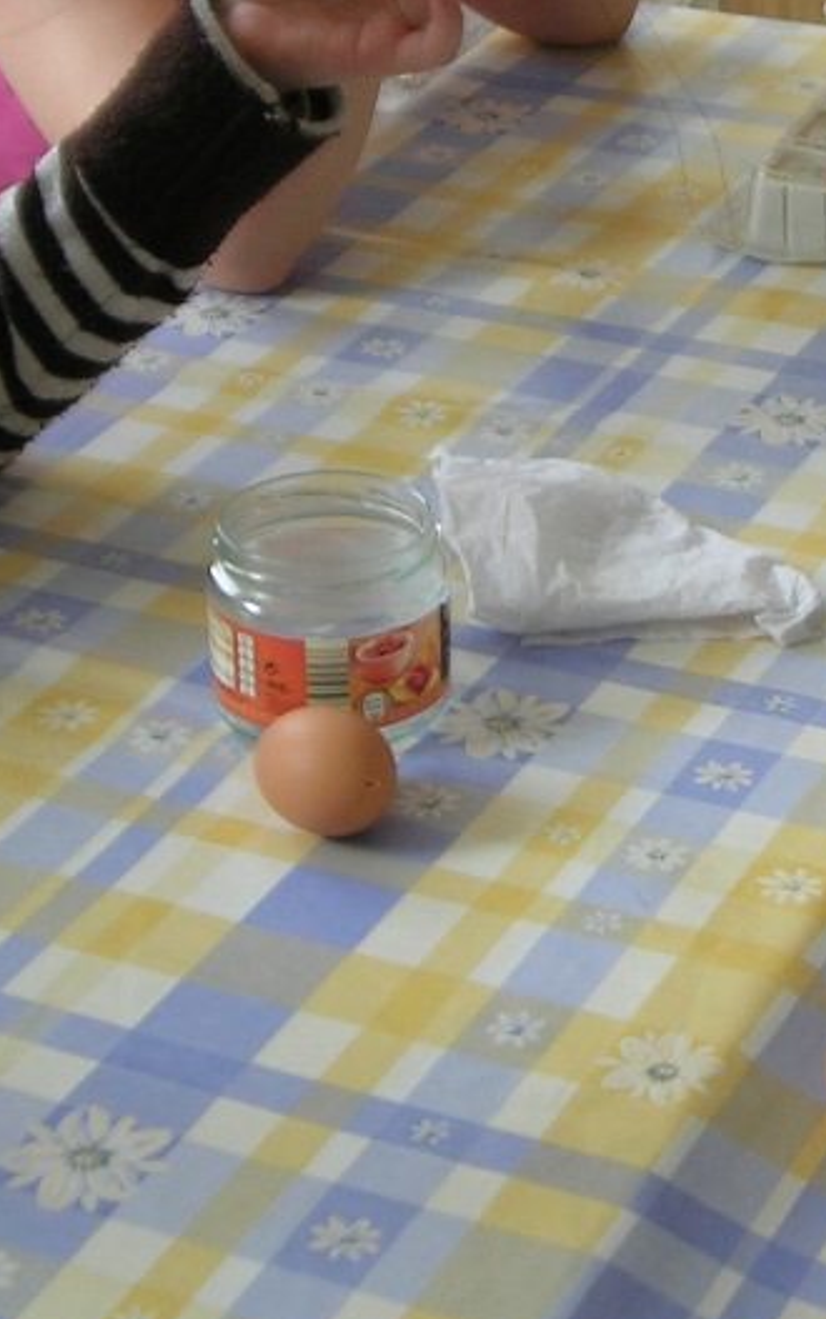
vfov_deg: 20.7
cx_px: 801
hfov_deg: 13.1
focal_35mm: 99
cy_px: 210
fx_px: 3561
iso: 64
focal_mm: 7.8
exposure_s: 1/65
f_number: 2.8
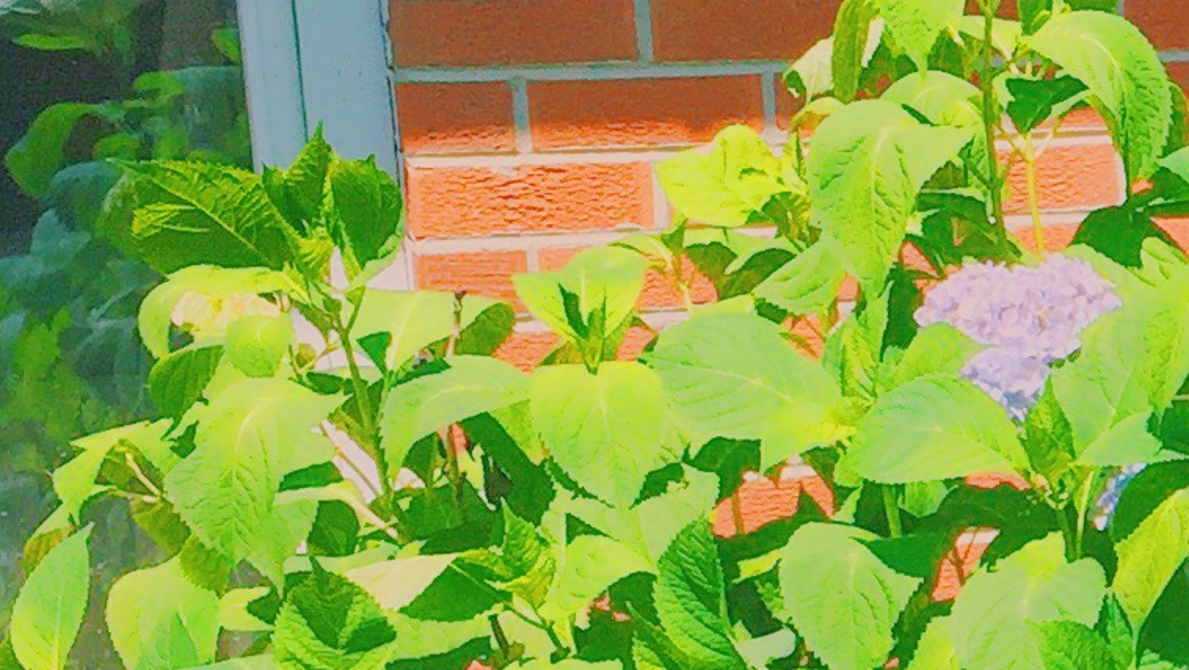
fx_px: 4289
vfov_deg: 8.8
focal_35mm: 136
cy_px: 830
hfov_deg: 14.6
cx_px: 1860
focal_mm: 4.15
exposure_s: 1/1721
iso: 32
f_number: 2.2
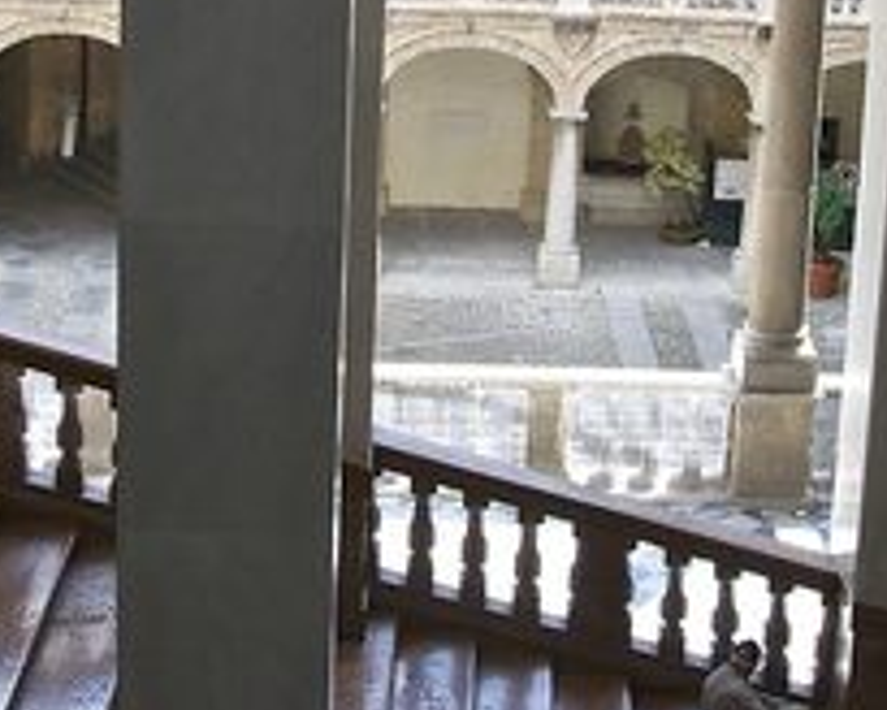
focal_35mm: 74
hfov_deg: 25.7
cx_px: 433
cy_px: 82
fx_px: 1943
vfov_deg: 20.3
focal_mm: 18
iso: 200
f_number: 7.1
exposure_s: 1/100
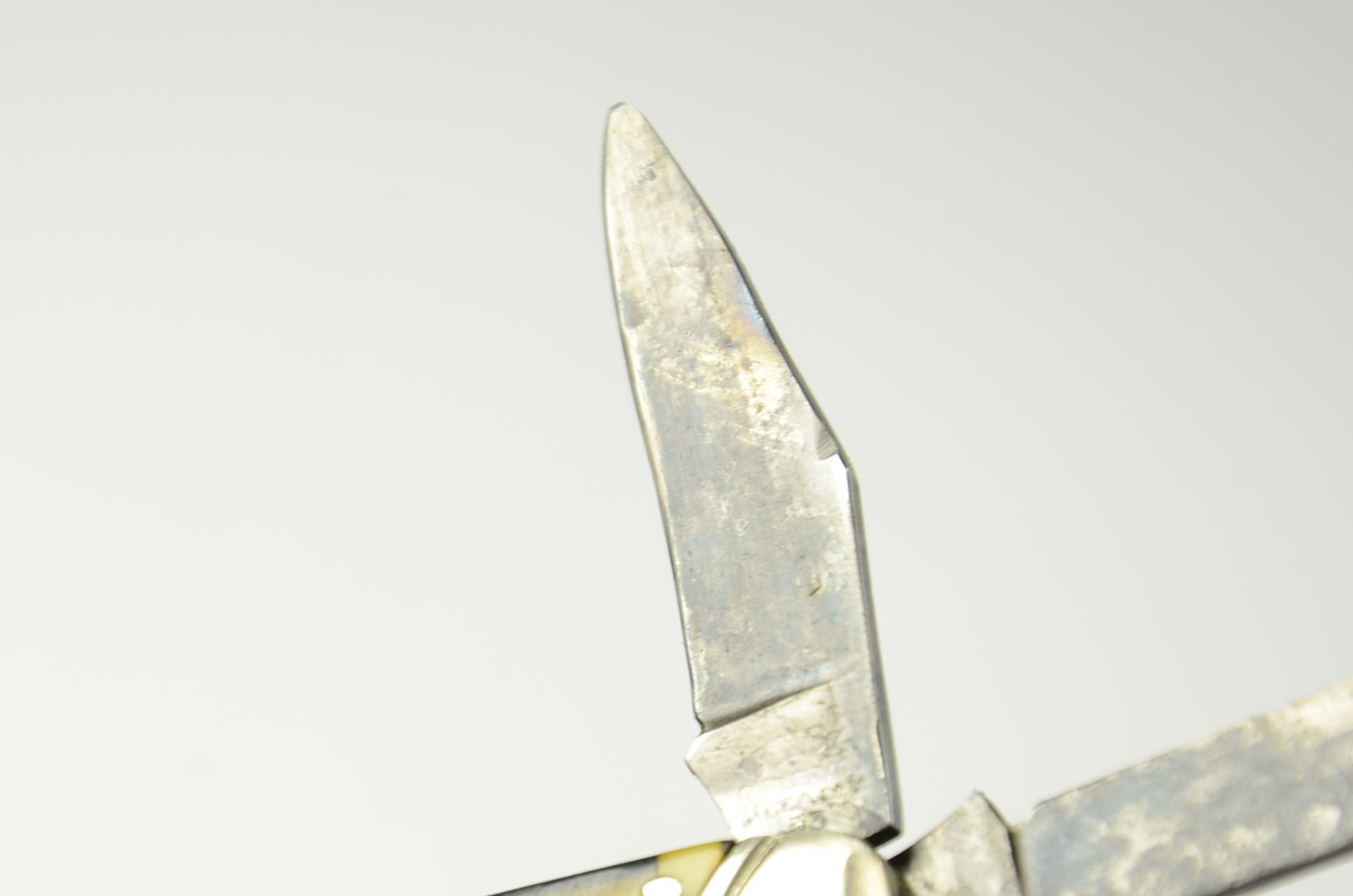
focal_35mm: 225
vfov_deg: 6.1
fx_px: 8428
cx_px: 519
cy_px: 583
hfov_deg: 9.2
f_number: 7.1
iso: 500
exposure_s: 1/60
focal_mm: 105
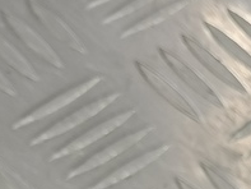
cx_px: 464
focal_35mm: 140
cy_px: 481
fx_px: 1016
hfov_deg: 12.7
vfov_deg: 9.3
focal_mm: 4.11
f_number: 1.6
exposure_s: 1/50
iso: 129
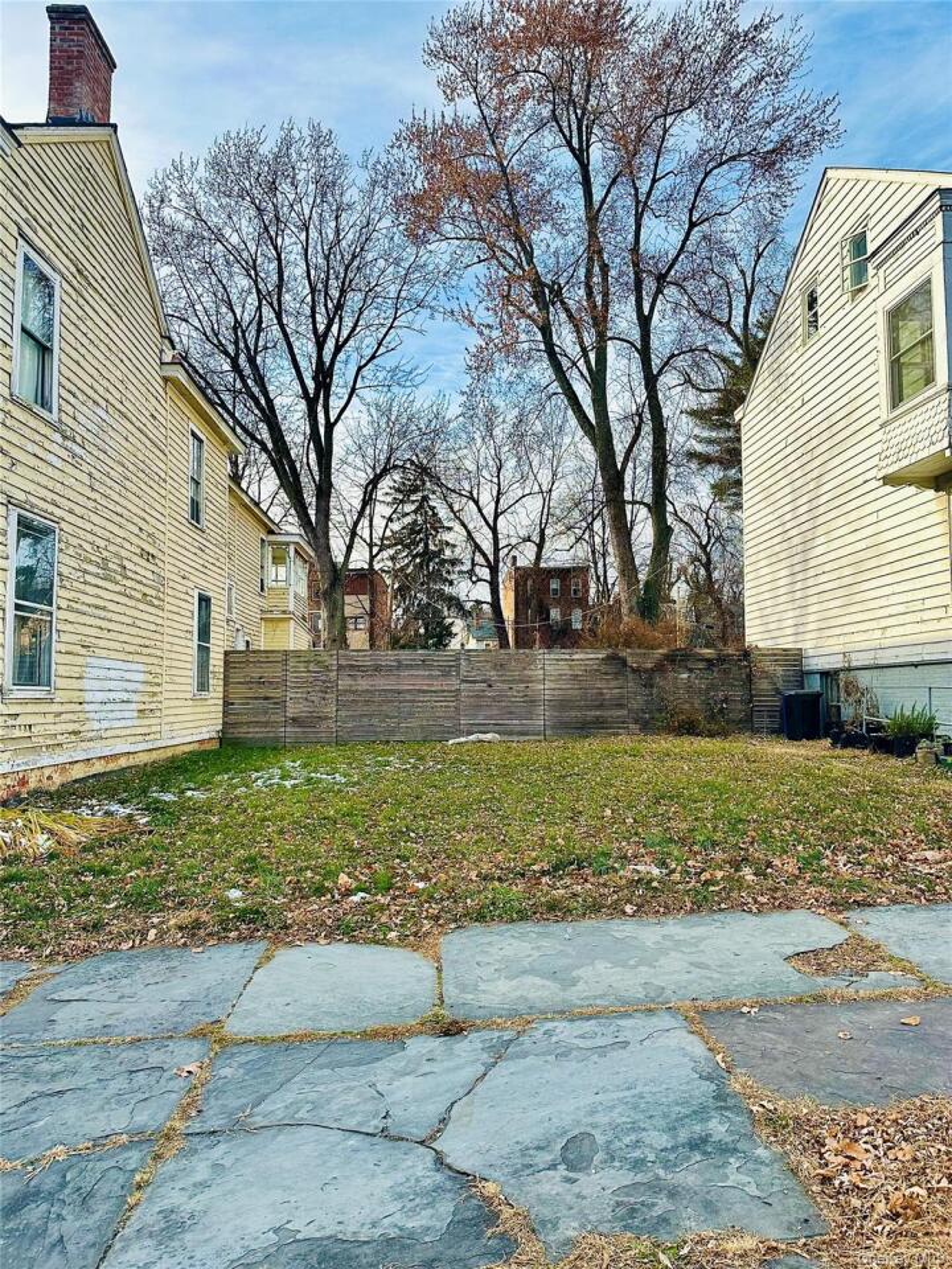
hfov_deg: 56.8
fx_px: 880
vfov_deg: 71.6
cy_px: 634
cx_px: 476
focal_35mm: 24
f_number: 1.78
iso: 80
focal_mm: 6.86
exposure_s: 1/2203
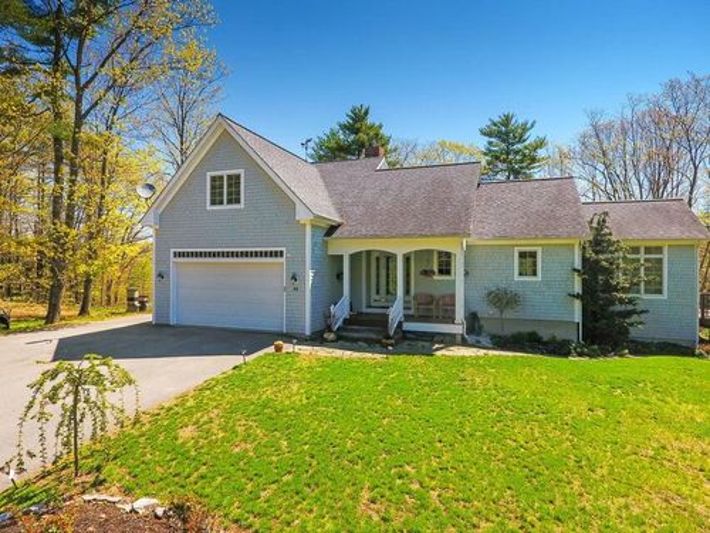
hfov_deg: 81.7
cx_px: 355
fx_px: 410
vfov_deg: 66.0
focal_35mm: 20
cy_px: 266
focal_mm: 3.61
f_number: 2.8
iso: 100
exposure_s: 1/320
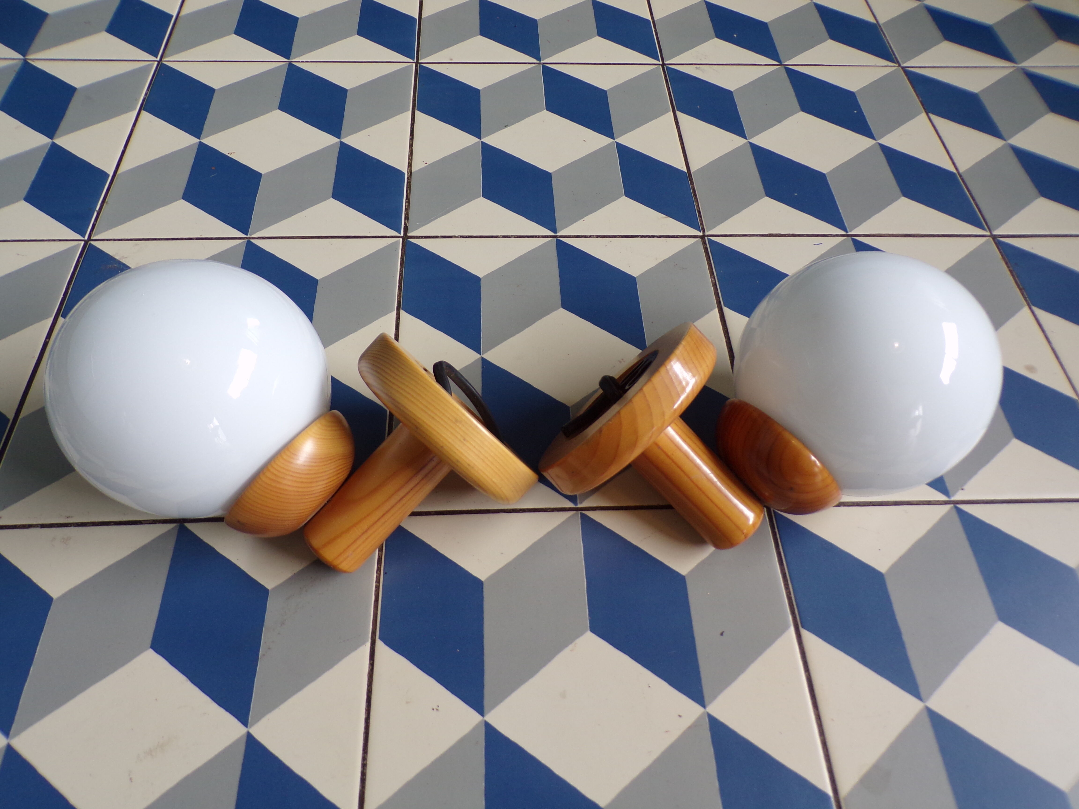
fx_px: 748
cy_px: 404
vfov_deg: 56.8
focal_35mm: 24
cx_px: 540
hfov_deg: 71.6
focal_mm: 4.3
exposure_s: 1/34
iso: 117
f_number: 3
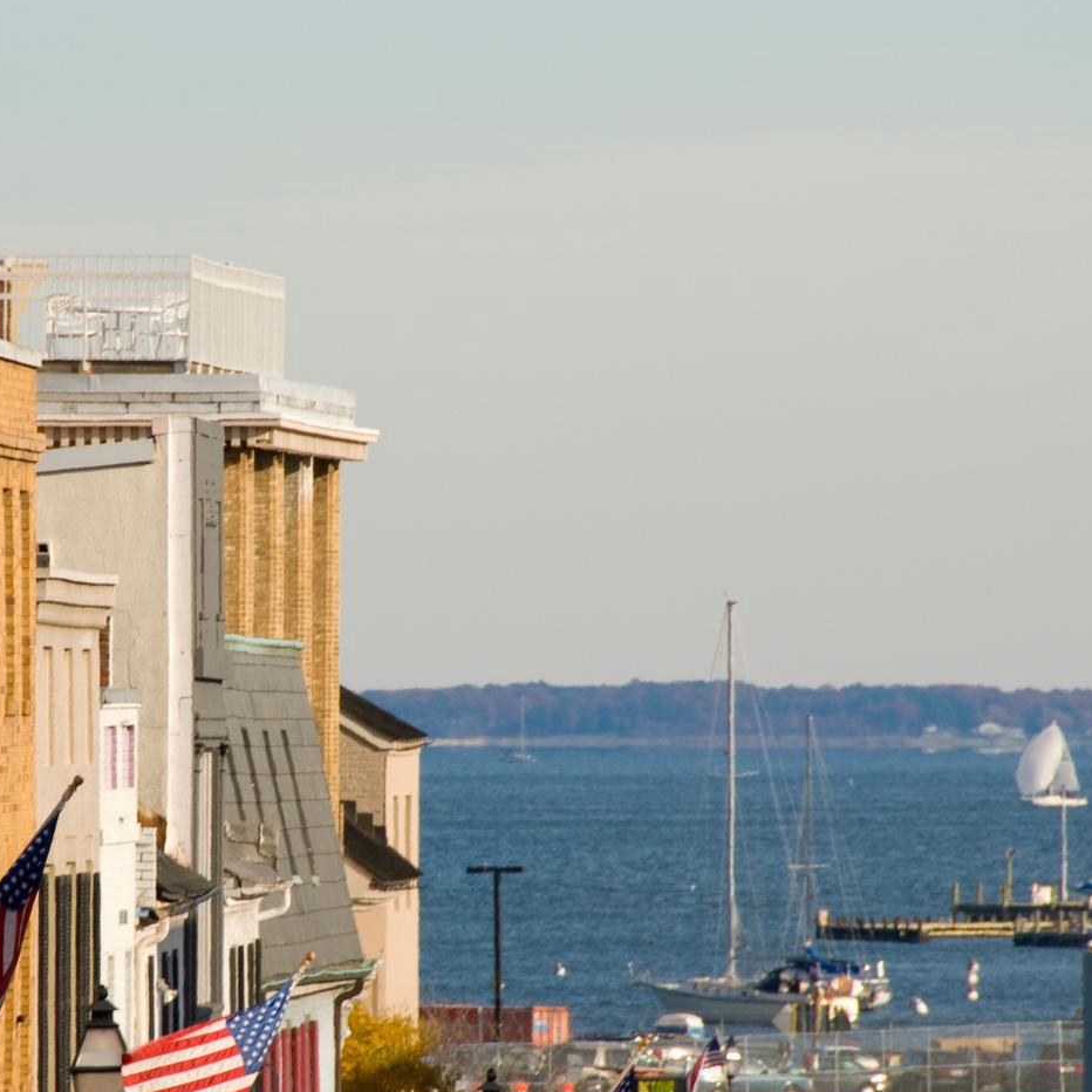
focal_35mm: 561
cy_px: 592
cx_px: 207
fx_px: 20022
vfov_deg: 3.1
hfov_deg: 3.1
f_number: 9
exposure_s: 1/160
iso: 200
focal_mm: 200
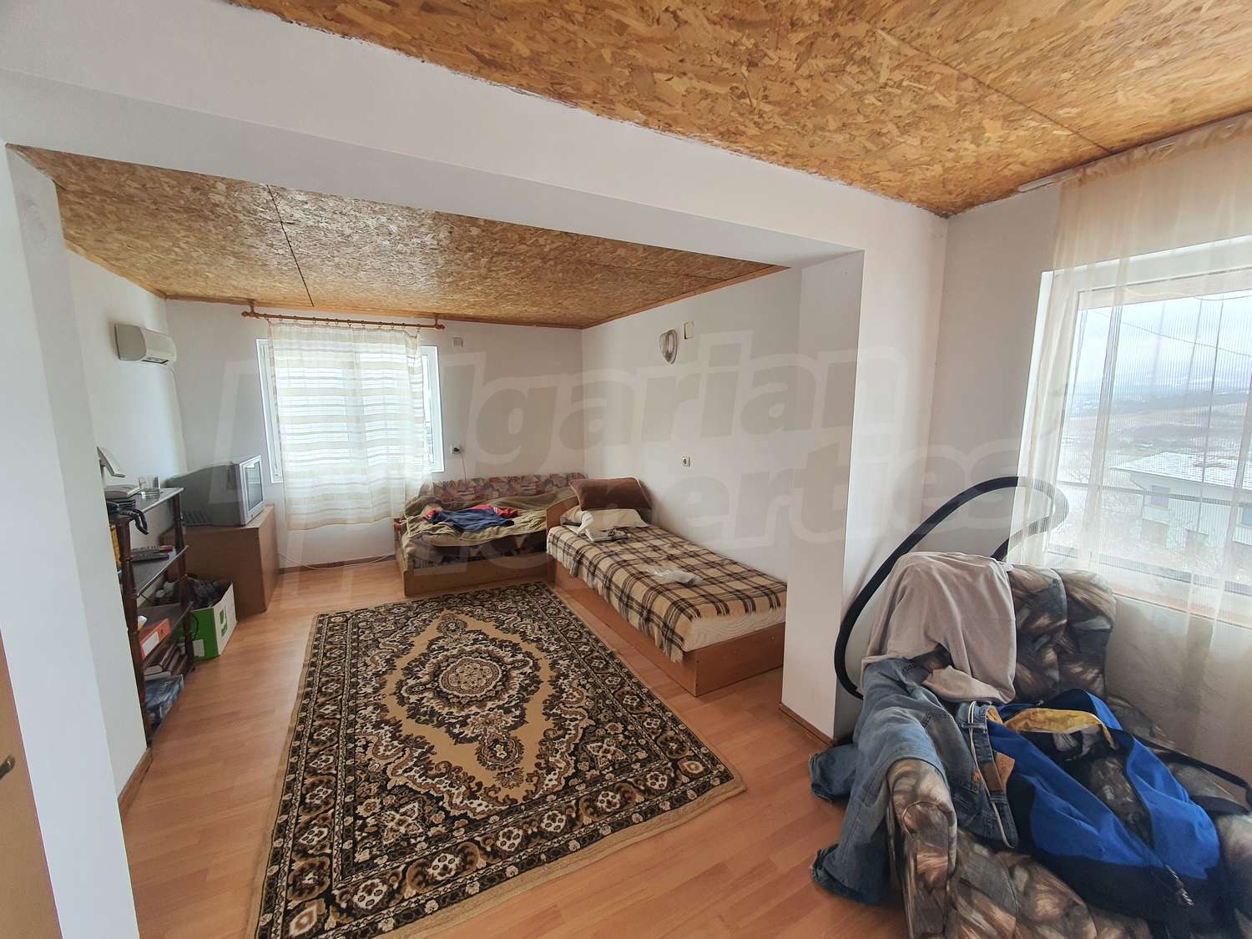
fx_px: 470
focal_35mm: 13
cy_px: 470
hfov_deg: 106.2
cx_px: 626
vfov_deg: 89.9
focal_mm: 1.8
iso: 64
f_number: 2.2
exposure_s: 1/50
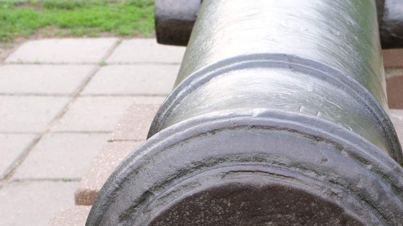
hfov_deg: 23.7
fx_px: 951
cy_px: 232
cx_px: 300
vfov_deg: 13.4
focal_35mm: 89
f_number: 9
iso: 200
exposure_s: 1/56
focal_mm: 25.6
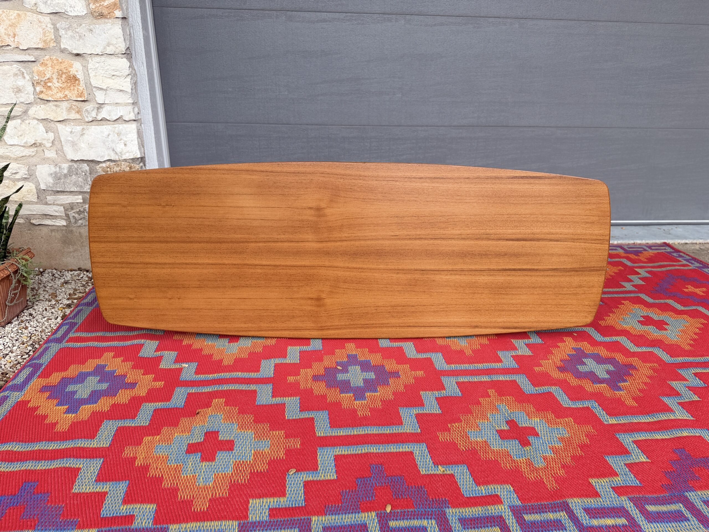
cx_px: 354
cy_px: 266
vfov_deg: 56.8
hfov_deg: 71.6
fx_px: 492
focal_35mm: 24
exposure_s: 1/430
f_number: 1.78
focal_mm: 6.76
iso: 80
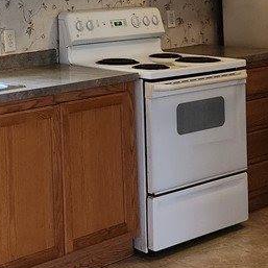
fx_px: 709
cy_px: -5
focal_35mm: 81
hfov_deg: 20.5
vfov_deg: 20.6
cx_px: -15
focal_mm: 6.4
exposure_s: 1/120
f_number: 1.8
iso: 250
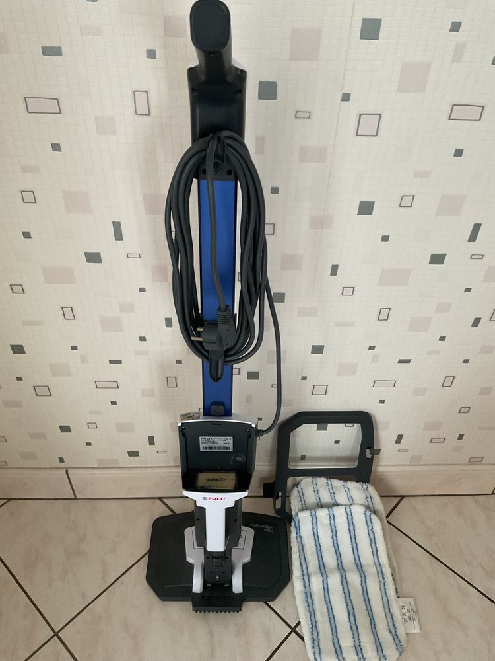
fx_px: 553
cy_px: 330
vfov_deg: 61.7
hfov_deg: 48.2
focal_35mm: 29
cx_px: 248
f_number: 1.8
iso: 250
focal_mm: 3
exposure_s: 1/60
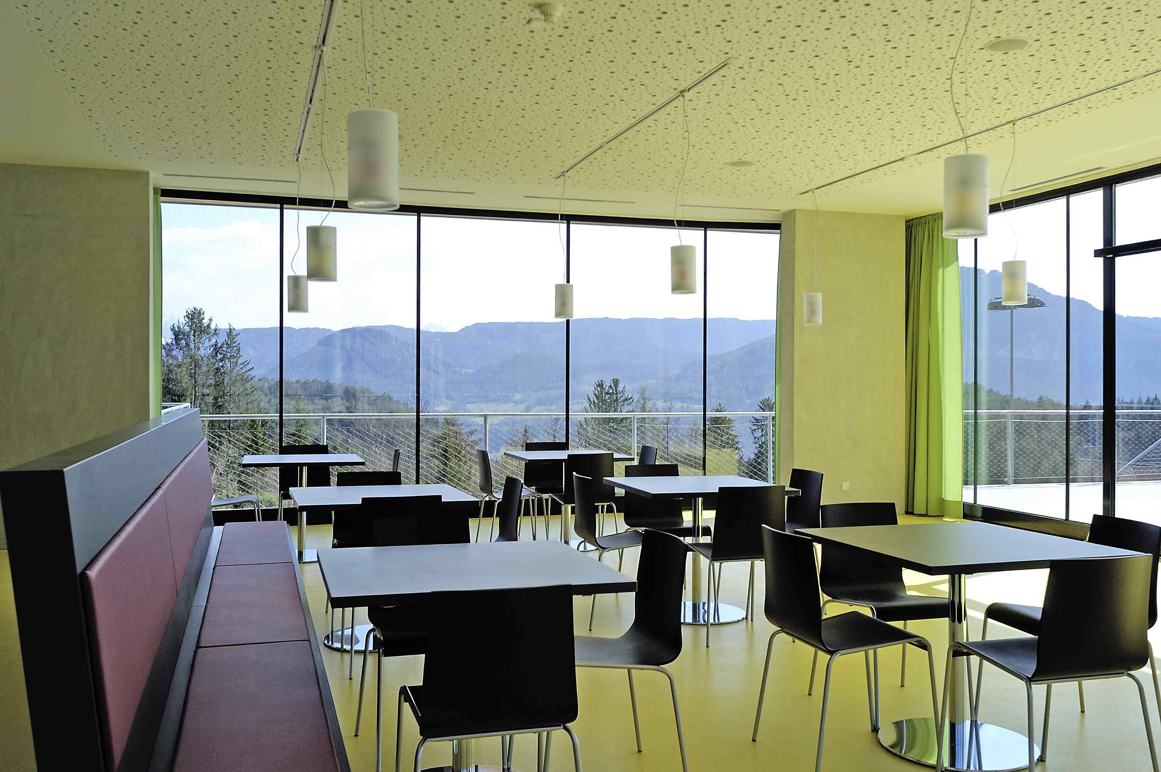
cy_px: 386
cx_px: 580
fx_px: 967
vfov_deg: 43.5
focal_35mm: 30
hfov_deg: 62.0
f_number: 5.6
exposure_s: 1/400
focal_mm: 20
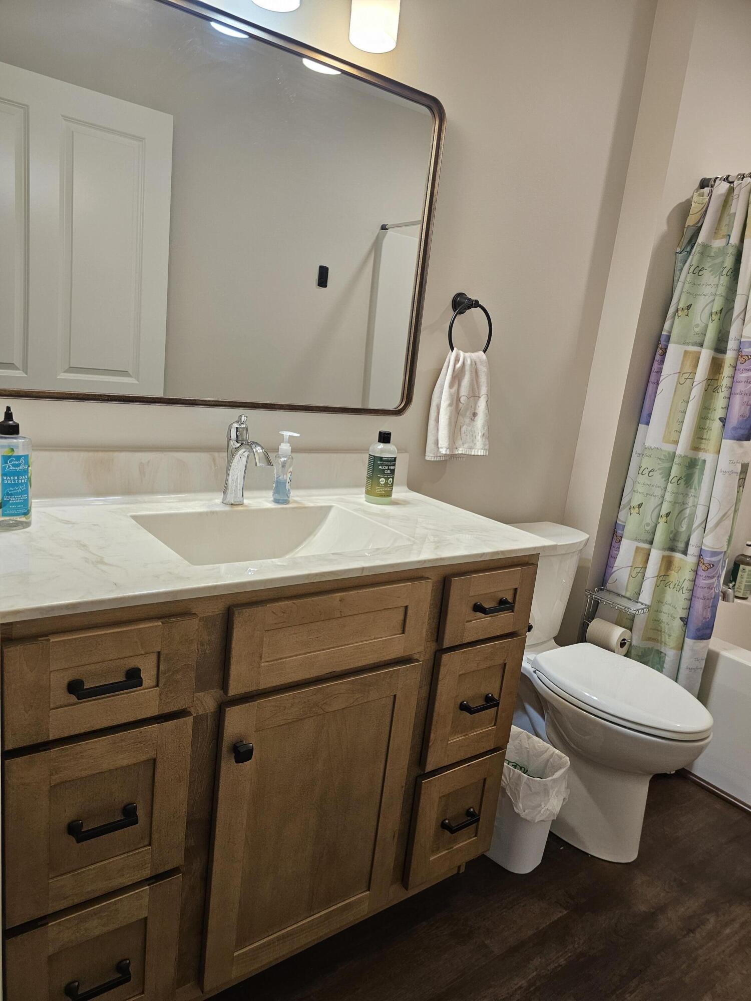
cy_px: 500
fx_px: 665
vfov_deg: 73.9
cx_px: 376
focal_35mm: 23
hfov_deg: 58.9
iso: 125
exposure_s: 1/120
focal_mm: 6.3
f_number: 1.7
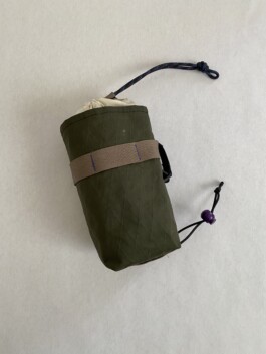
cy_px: 177
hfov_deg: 53.1
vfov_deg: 67.3
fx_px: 266
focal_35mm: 26
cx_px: 133
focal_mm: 4.25
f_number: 1.8
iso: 125
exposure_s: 1/90
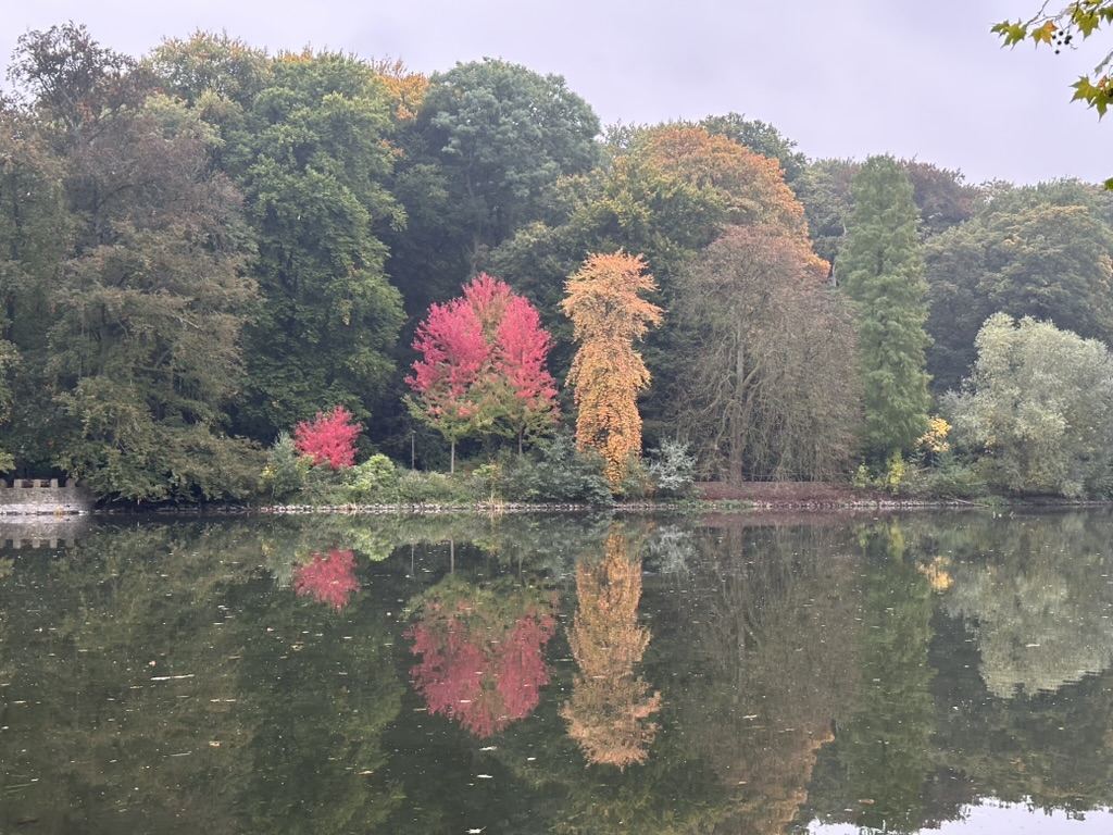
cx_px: 556
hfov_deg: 39.7
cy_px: 418
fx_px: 1543
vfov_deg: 30.3
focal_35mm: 48
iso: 200
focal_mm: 6.86
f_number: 1.78
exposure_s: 1/60
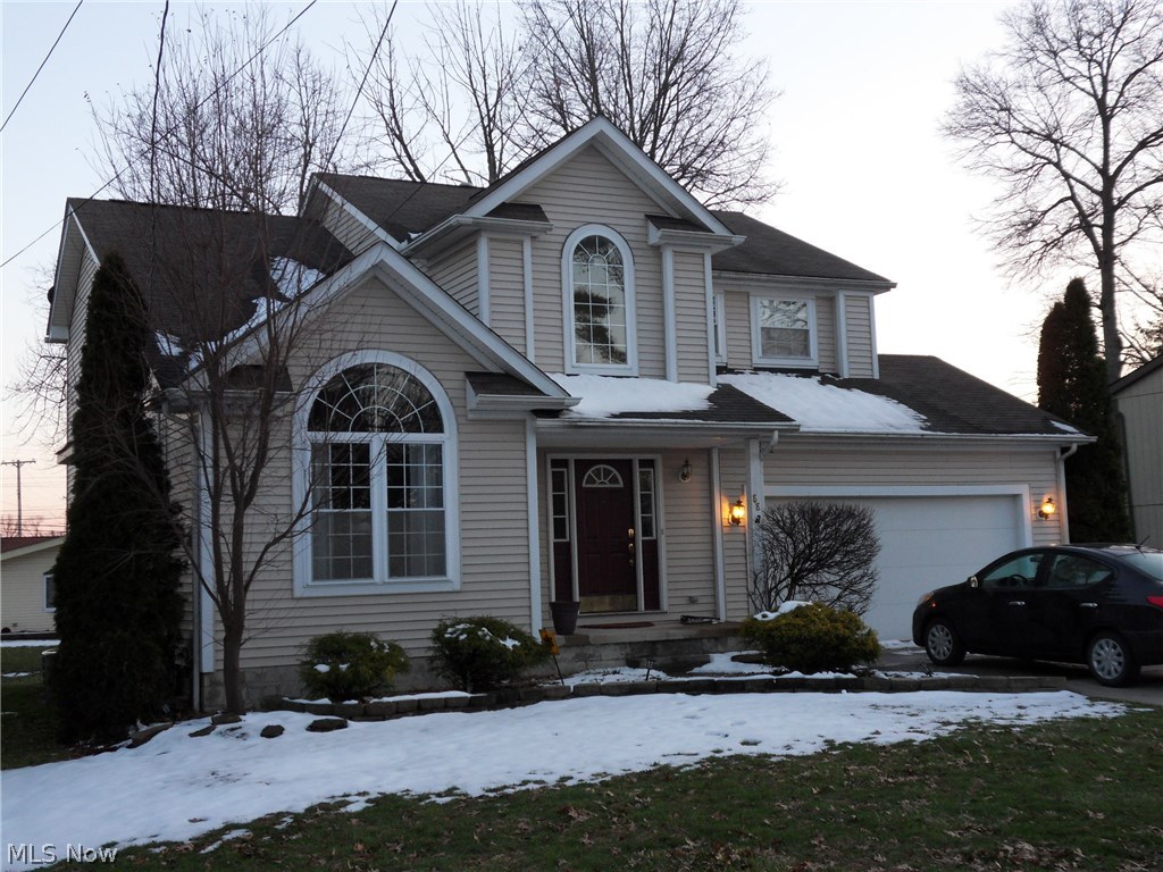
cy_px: 436
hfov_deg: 42.1
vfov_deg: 32.2
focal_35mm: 45
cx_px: 582
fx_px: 1512
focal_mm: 7.9
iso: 120
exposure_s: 1/60
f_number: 4.2
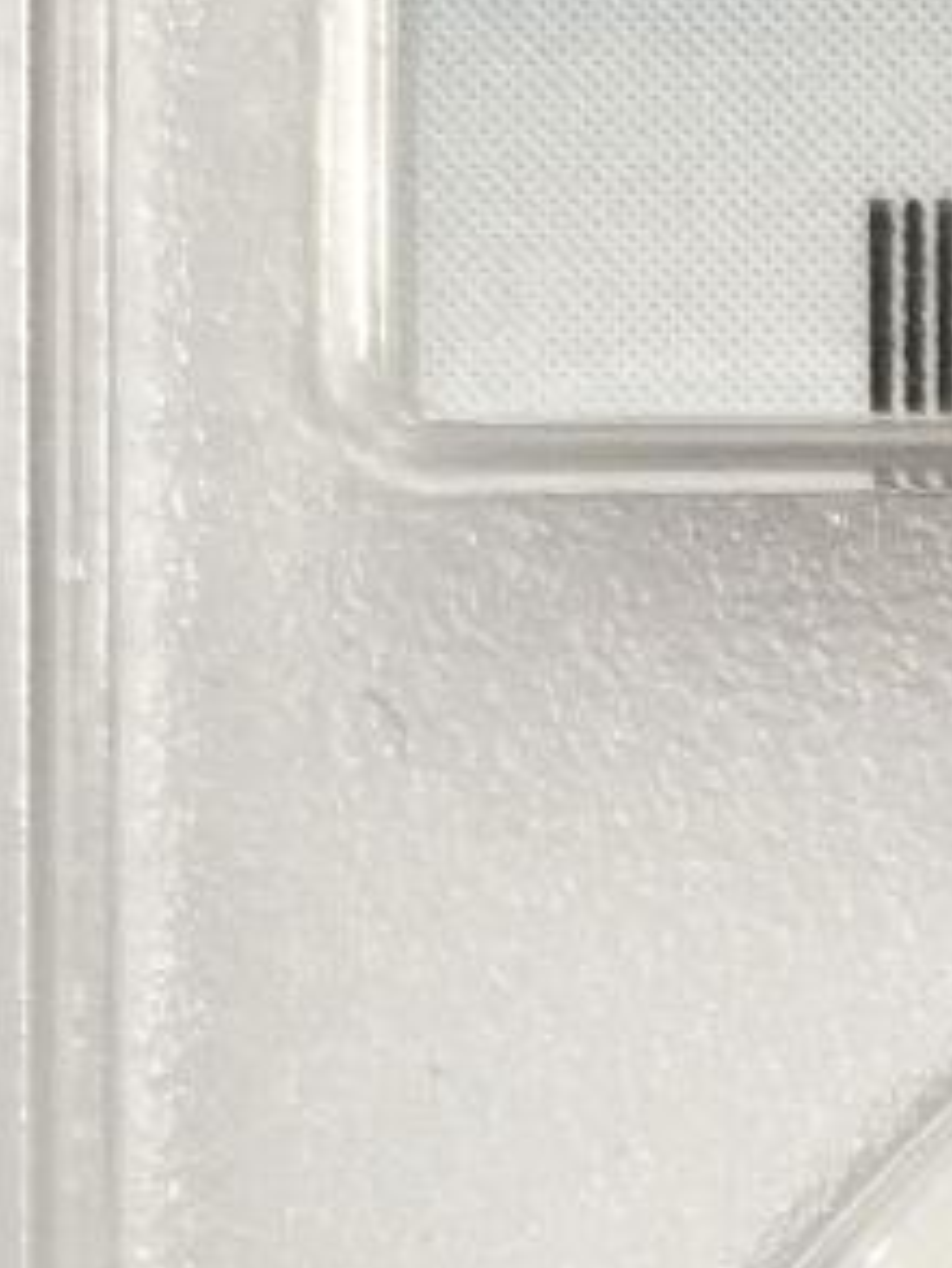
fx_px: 12165
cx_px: 2462
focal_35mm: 332
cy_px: 1640
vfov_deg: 5.9
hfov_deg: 4.4
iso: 125
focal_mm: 5.56
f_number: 16
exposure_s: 1/100
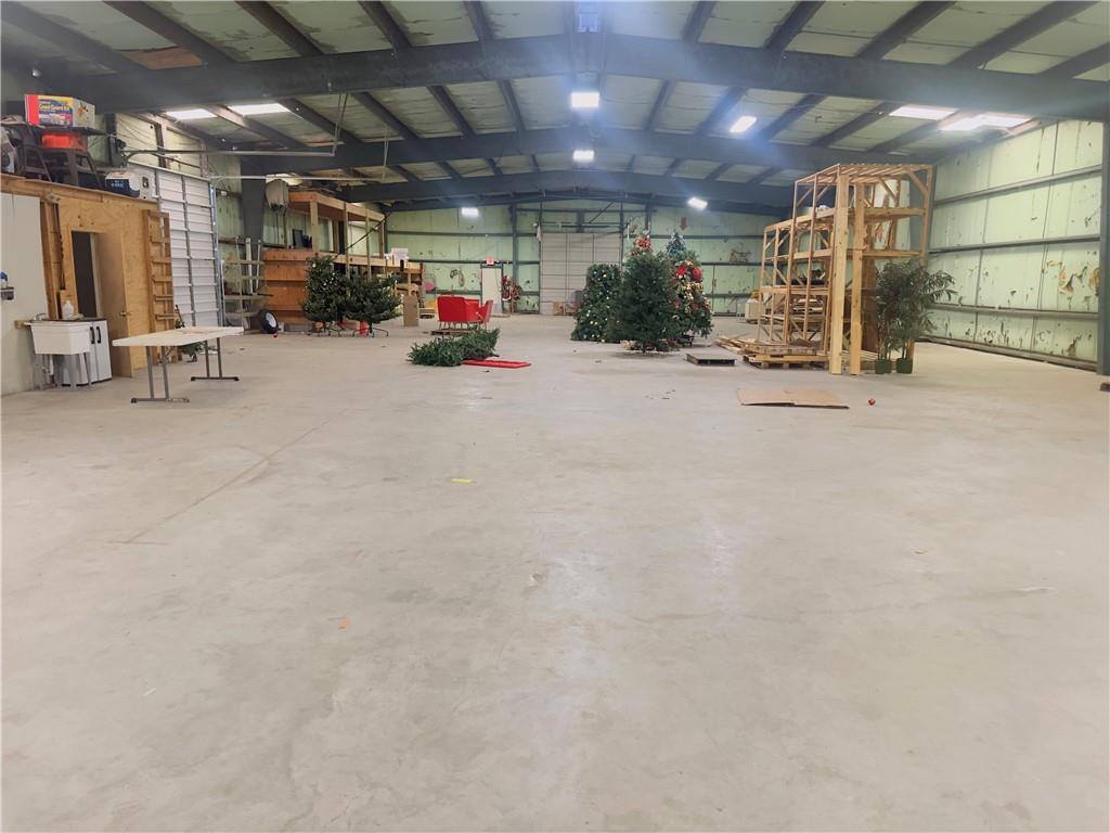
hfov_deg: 71.6
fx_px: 770
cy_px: 416
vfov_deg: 56.8
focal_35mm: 24
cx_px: 555
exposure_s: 1/60
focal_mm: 6.86
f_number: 1.78
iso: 500
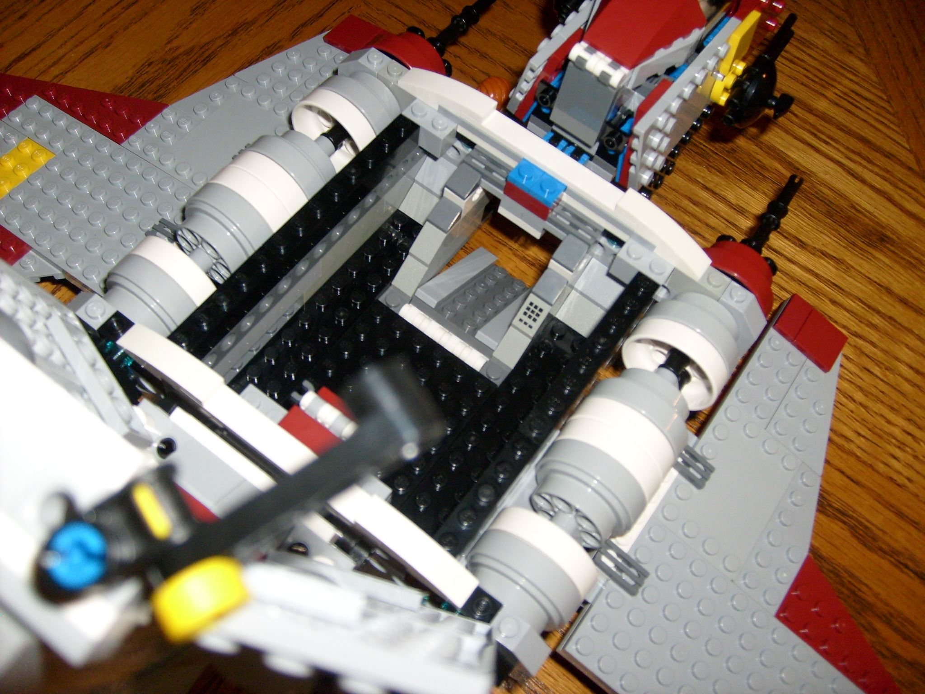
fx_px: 935
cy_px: 347
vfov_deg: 40.7
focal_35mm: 35
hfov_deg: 52.6
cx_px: 462
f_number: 2.8
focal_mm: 5.8
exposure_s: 1/45
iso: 100
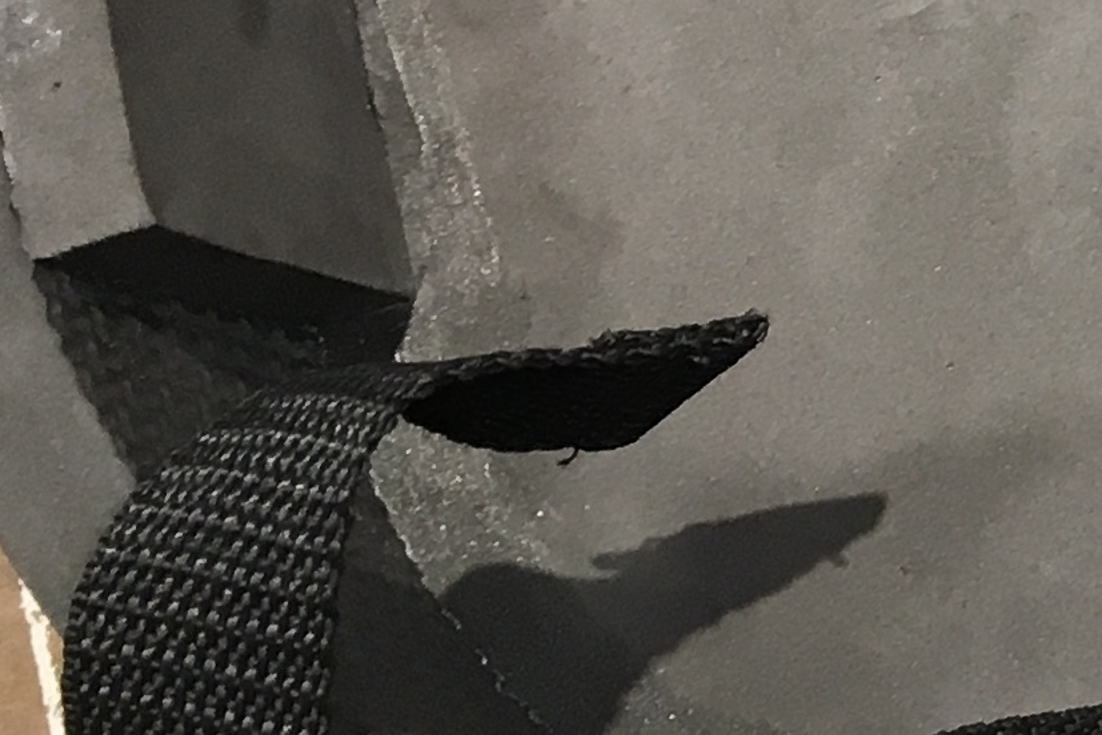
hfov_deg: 11.8
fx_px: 4501
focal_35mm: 147
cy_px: -188
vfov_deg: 9.2
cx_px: 2513
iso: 50
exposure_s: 1/30
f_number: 2.2
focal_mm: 4.15
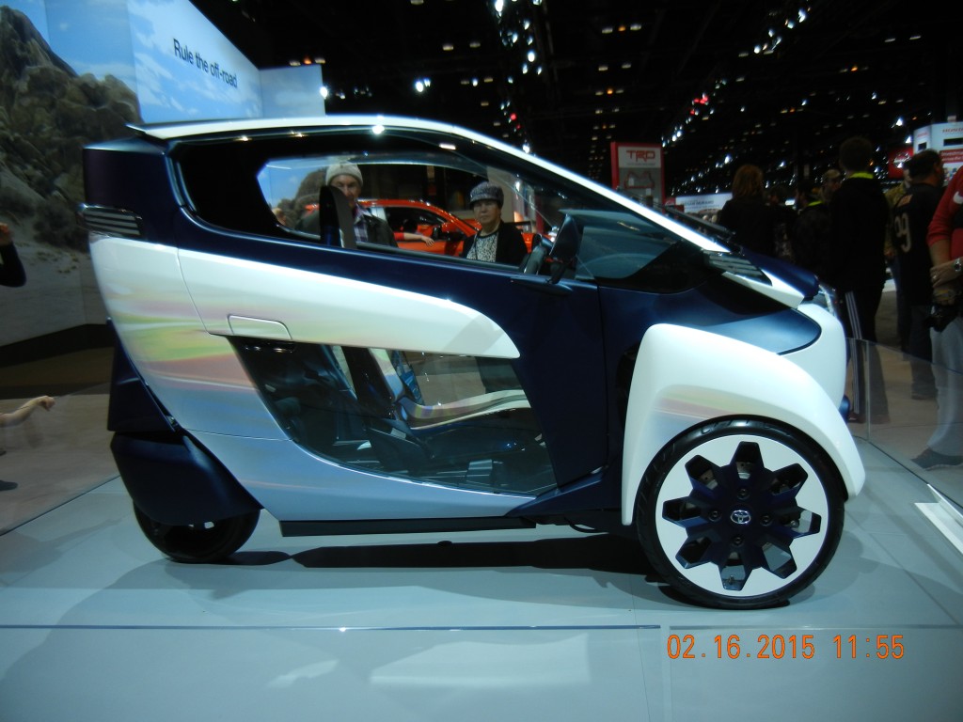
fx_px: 835
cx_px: 482
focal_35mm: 30
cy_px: 361
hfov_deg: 60.0
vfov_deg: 46.8
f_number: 3.5
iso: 160
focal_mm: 5.4
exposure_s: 1/130
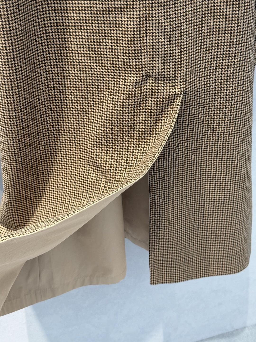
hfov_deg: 30.3
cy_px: 171
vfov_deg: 39.7
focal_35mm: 48
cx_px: 128
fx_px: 473
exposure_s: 1/100
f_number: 1.78
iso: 160
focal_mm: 6.76
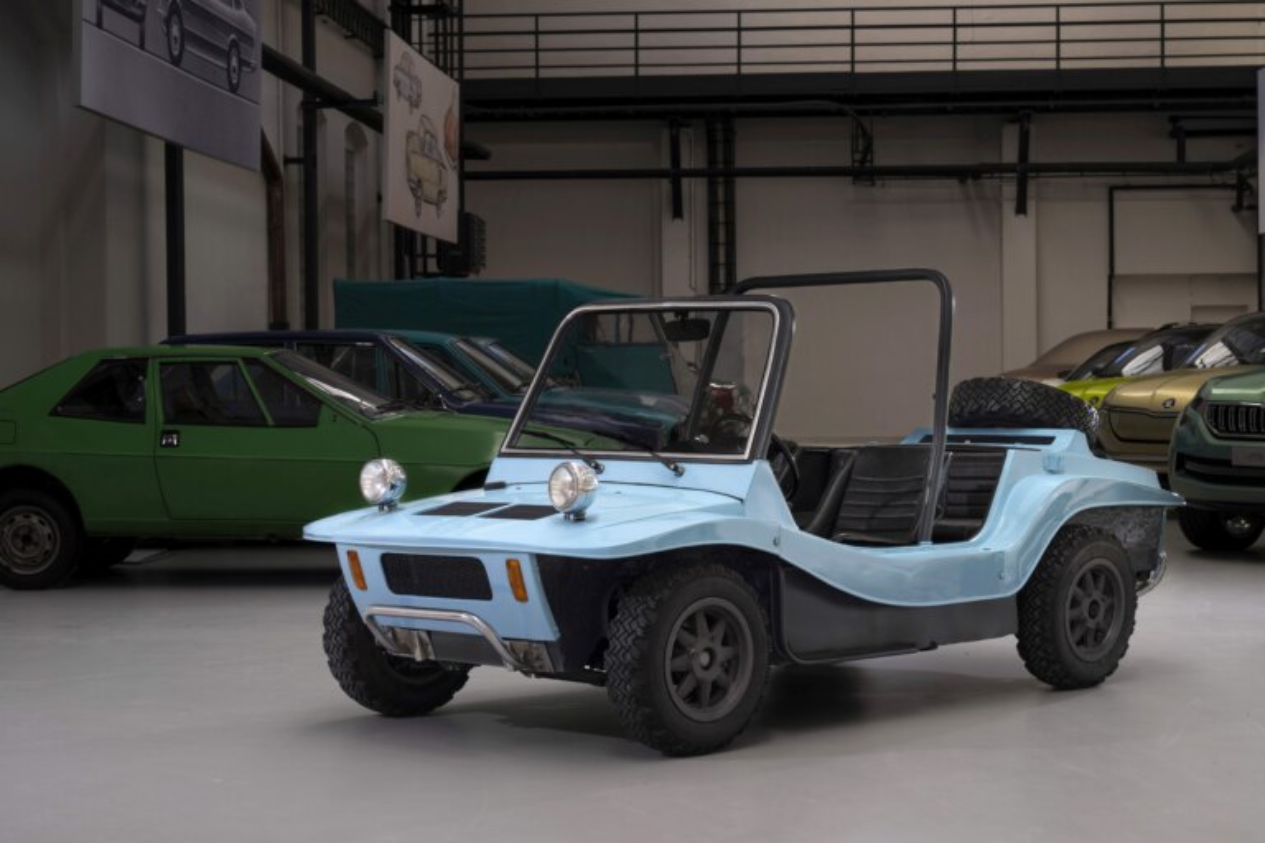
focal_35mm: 70
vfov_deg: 19.5
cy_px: 422
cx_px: 632
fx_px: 2460
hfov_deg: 28.8
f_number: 10
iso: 100
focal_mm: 70
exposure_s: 1/3
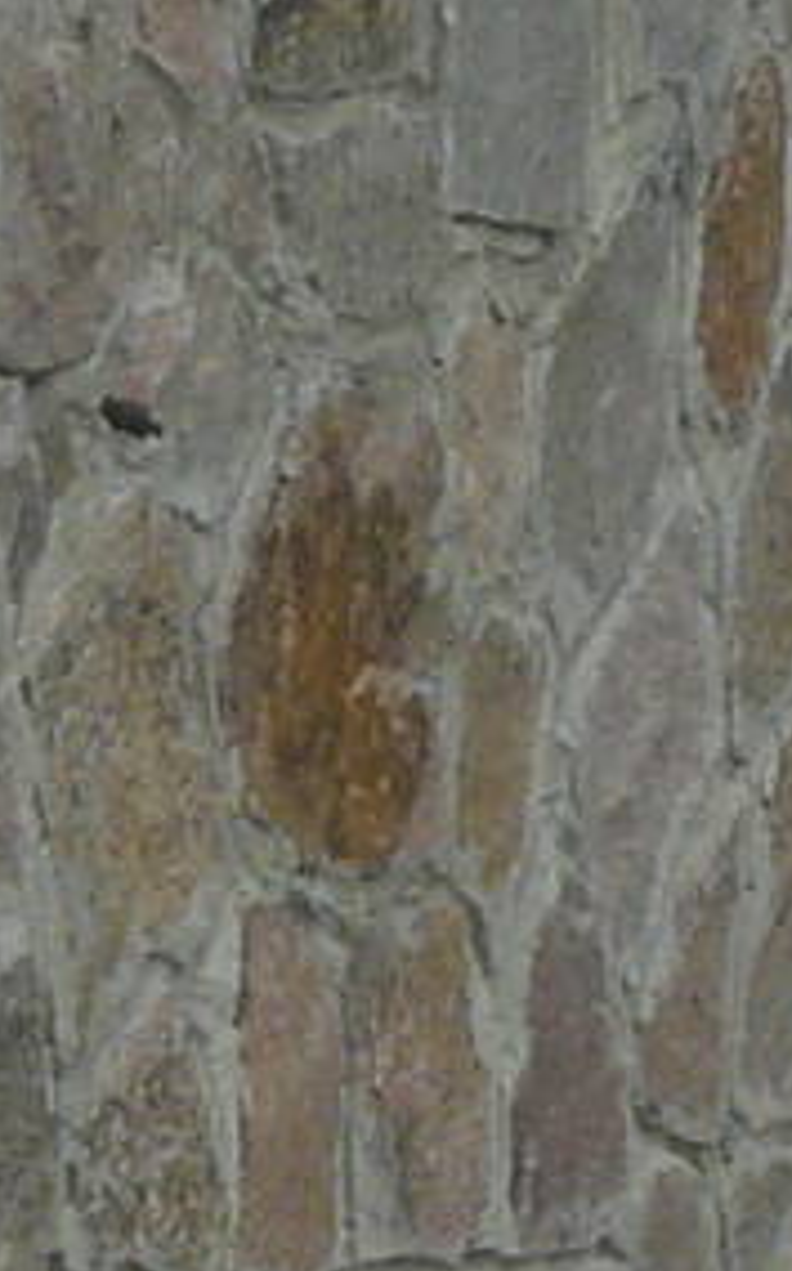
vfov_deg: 1.9
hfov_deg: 1.2
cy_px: 2144
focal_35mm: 1099
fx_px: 38031
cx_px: 2559
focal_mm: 23.7
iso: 100
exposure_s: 1/250
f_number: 4
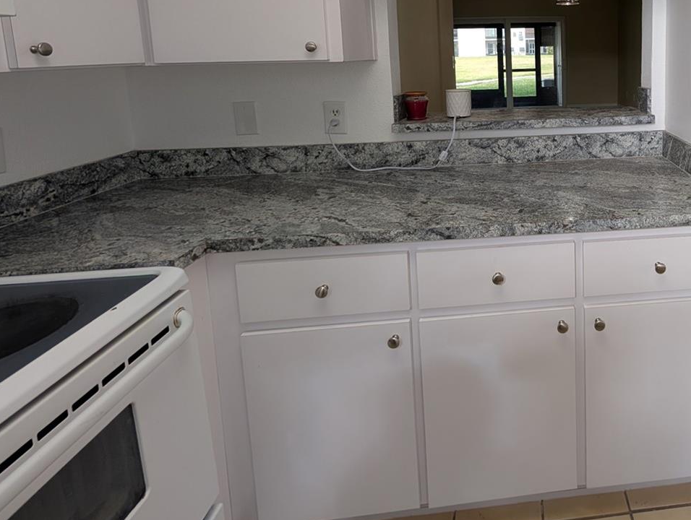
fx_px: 400
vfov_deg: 60.2
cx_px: 550
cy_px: 95
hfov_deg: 73.4
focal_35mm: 20
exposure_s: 1/120
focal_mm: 2.02
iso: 65
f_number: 1.7
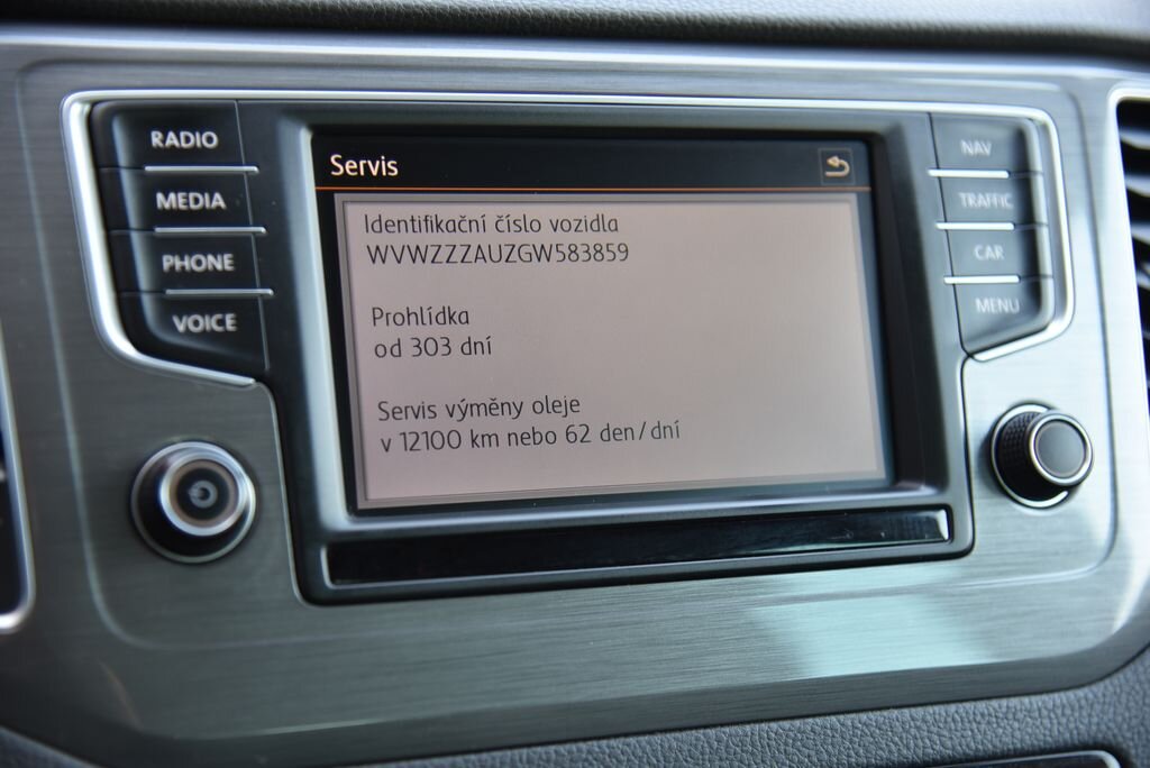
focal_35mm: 70
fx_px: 2237
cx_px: 575
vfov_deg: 19.5
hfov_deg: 28.8
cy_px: 384
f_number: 4
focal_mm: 70
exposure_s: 1/50
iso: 500
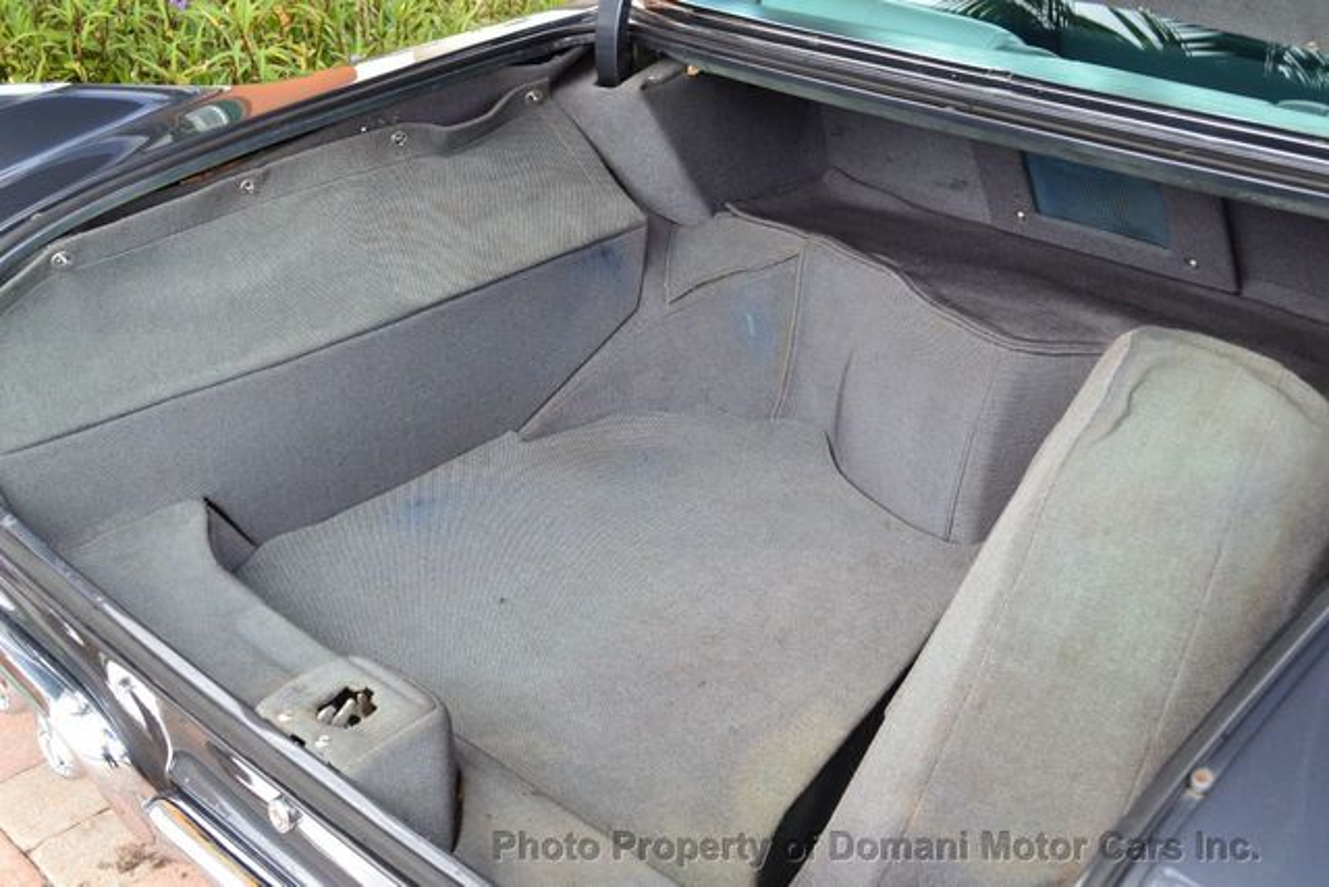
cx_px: 664
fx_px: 1551
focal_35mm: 42
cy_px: 444
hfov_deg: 46.4
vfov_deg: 31.9
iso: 400
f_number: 8
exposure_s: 1/80
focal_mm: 28
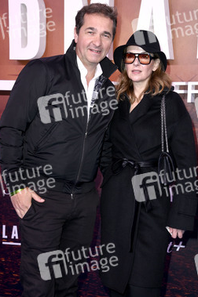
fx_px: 628
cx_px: 101
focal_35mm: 76
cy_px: 144
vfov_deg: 26.7
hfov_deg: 17.9
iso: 400
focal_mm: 72
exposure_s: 1/200
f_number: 5.6
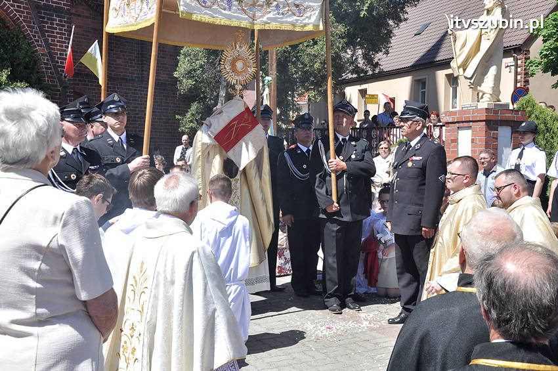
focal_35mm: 45
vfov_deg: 29.8
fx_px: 697
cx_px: 279
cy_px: 186
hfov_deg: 43.6
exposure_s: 1/400
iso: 400
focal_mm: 30
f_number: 11
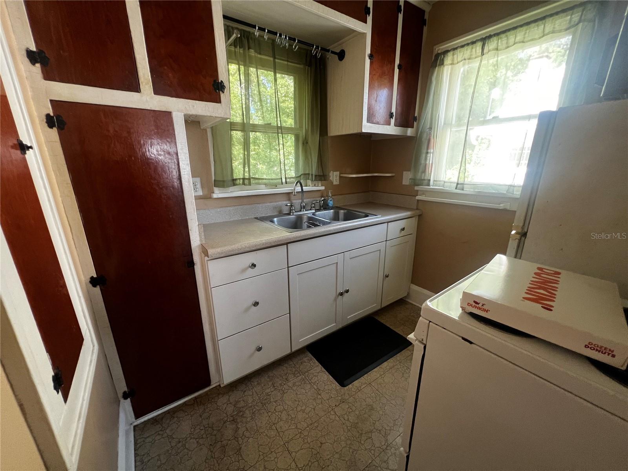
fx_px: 236
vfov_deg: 89.9
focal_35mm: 13
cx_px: 314
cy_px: 236
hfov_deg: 106.2
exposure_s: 1/82
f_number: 1.8
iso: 250
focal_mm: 1.57
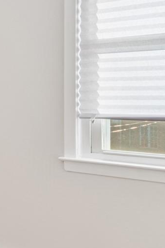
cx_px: -225
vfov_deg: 32.8
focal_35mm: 61
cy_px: 106
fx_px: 419
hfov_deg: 14.7
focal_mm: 15
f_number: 14
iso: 640
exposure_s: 1/50
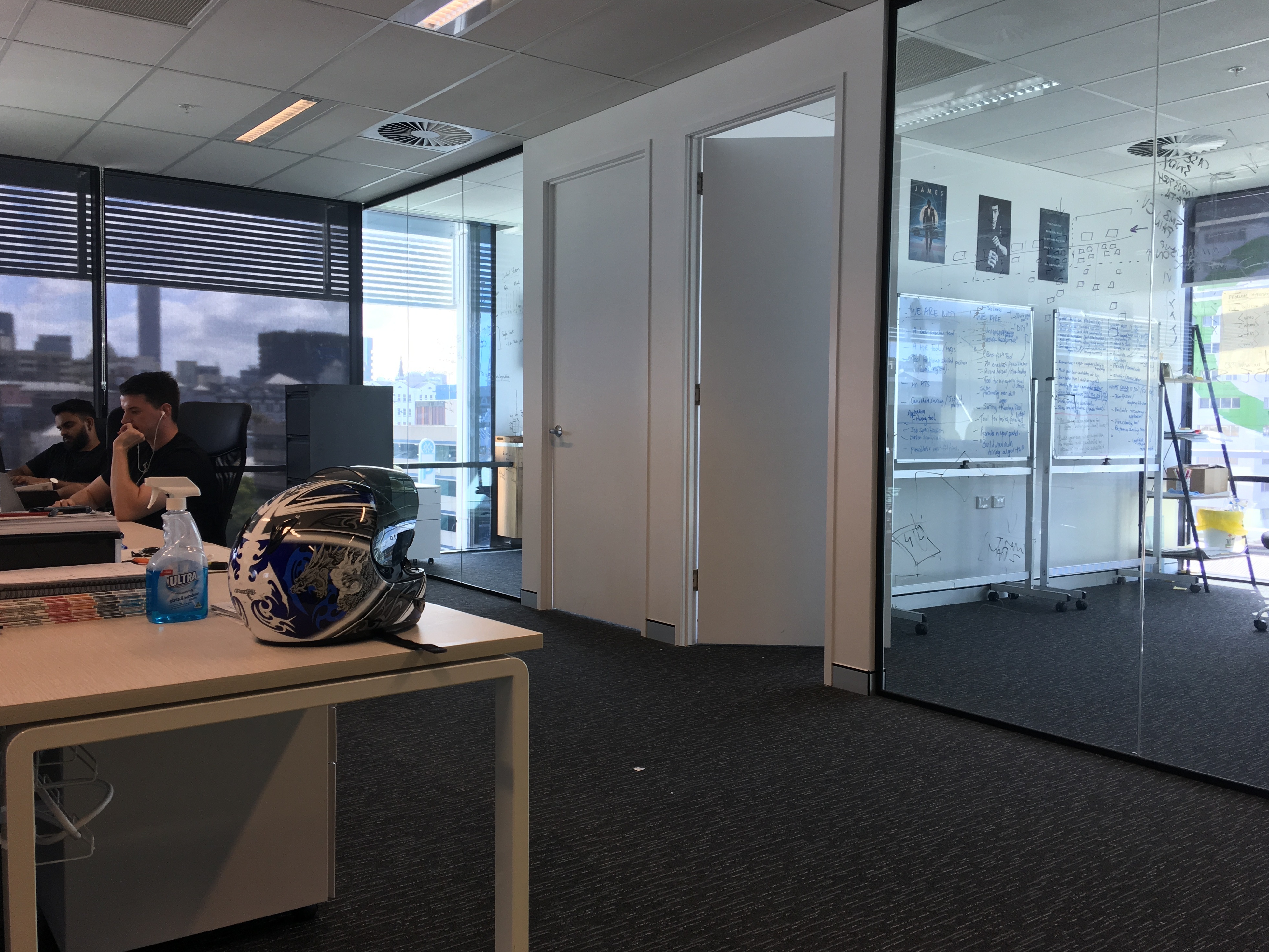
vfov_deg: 46.8
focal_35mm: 30
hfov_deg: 60.0
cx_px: 629
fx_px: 1100
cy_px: 479
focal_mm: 4.15
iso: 32
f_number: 2.2
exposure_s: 1/50
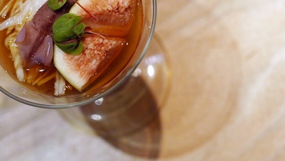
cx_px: 145
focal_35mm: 138
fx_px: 1043
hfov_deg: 15.6
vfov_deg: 8.8
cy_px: 35
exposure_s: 1/80
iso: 1600
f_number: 2.8
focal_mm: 45
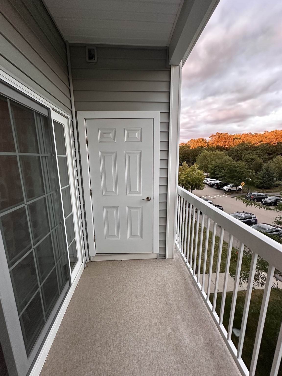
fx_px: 152
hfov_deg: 85.7
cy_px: 188
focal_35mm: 14
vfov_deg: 102.1
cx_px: 141
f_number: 2.2
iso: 320
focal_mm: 2.22
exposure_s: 1/60
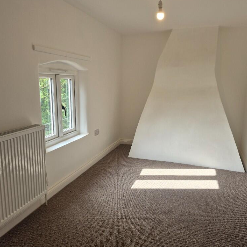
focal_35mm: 28
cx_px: 135
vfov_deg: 57.3
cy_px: 124
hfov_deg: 57.2
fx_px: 226
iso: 25
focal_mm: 5.4
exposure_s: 1/154
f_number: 1.8
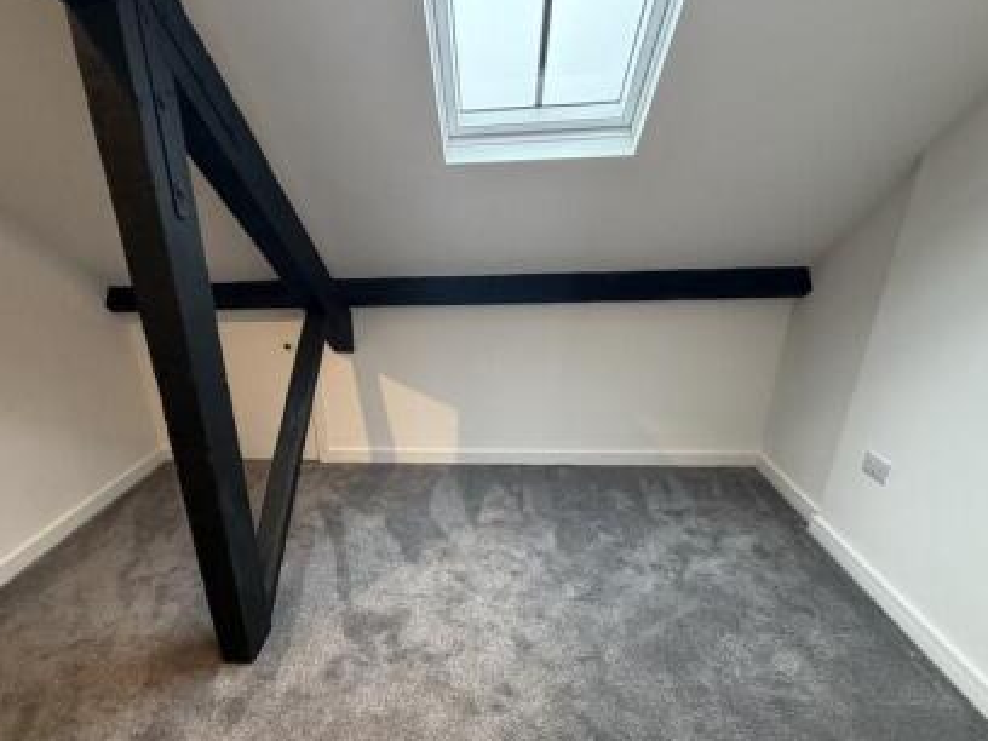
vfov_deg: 64.7
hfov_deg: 81.4
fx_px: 571
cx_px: 435
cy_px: 476
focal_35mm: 20
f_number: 2.2
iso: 320
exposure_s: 1/121
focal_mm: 2.22
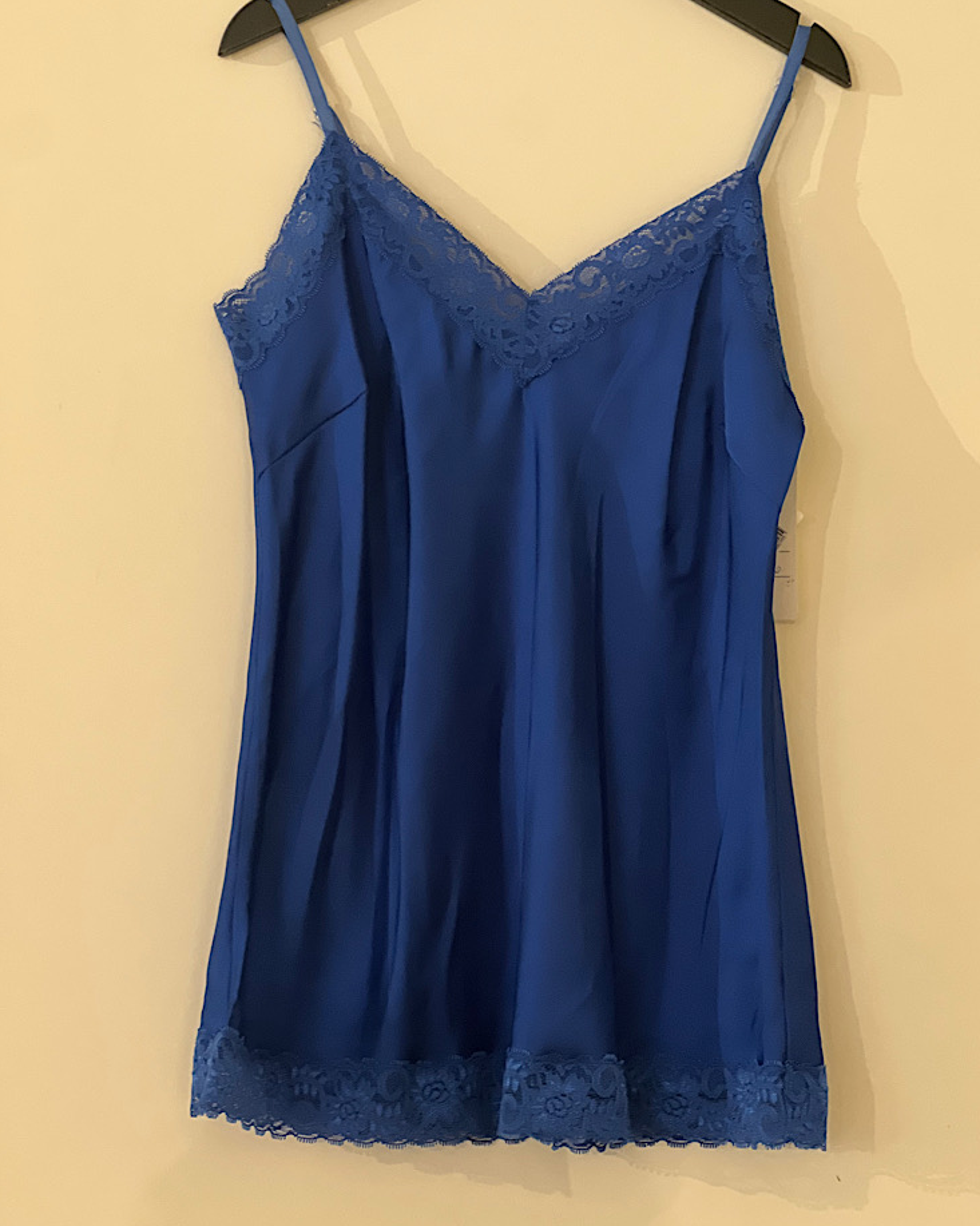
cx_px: 497
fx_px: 2974
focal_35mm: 82
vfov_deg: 23.3
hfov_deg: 18.7
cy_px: 582
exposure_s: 1/14
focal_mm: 9
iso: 400
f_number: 2.8
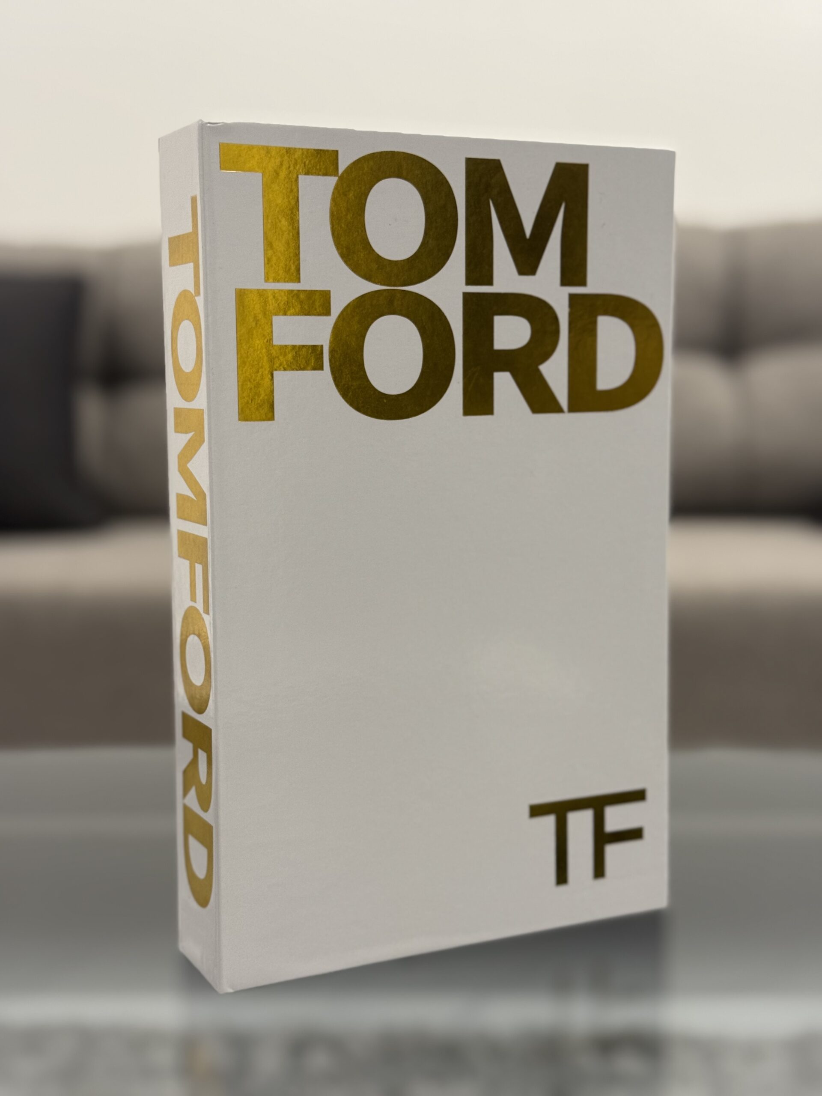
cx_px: 411
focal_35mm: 48
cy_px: 548
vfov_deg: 39.7
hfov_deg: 30.3
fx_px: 1520
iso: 100
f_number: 1.78
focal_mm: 6.76
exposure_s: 1/50
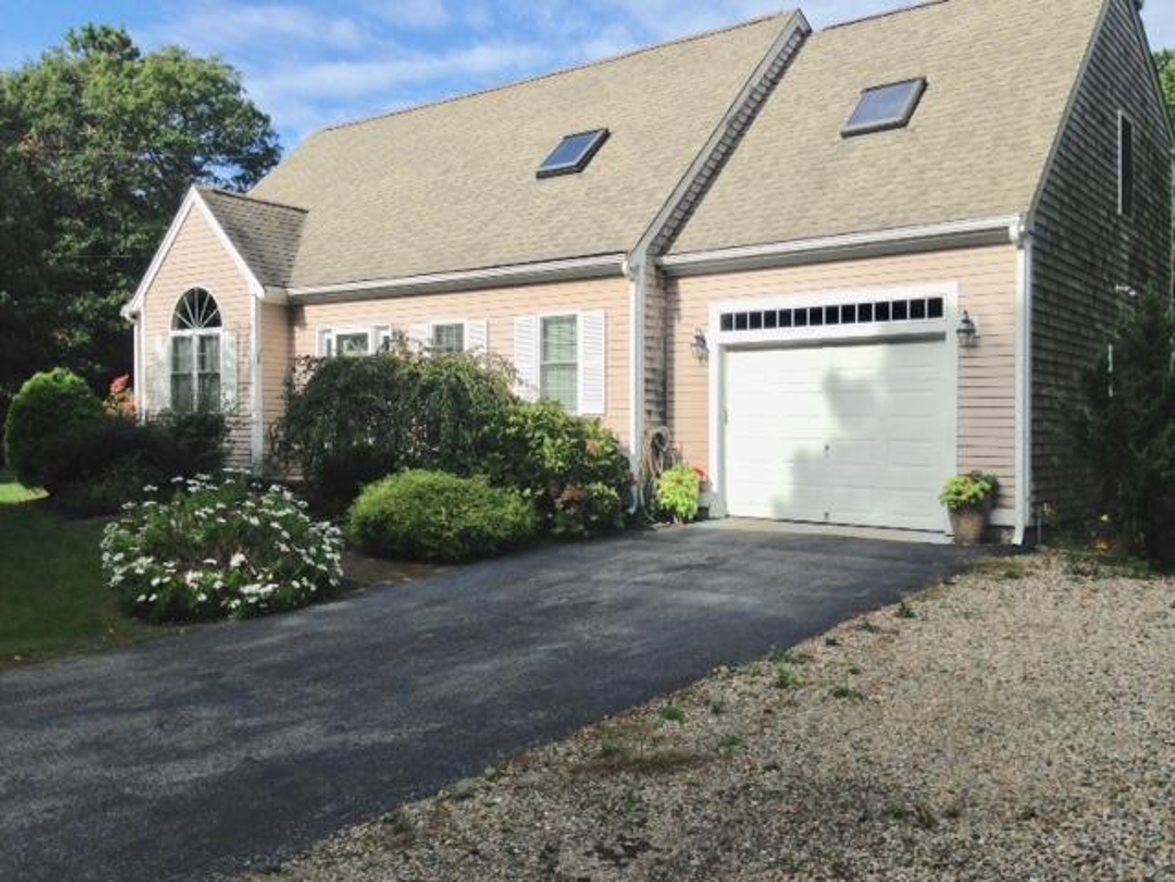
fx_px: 1120
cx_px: 588
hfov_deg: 55.4
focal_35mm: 33
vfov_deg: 42.9
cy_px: 441
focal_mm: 4.12
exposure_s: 1/1869
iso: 50
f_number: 2.4
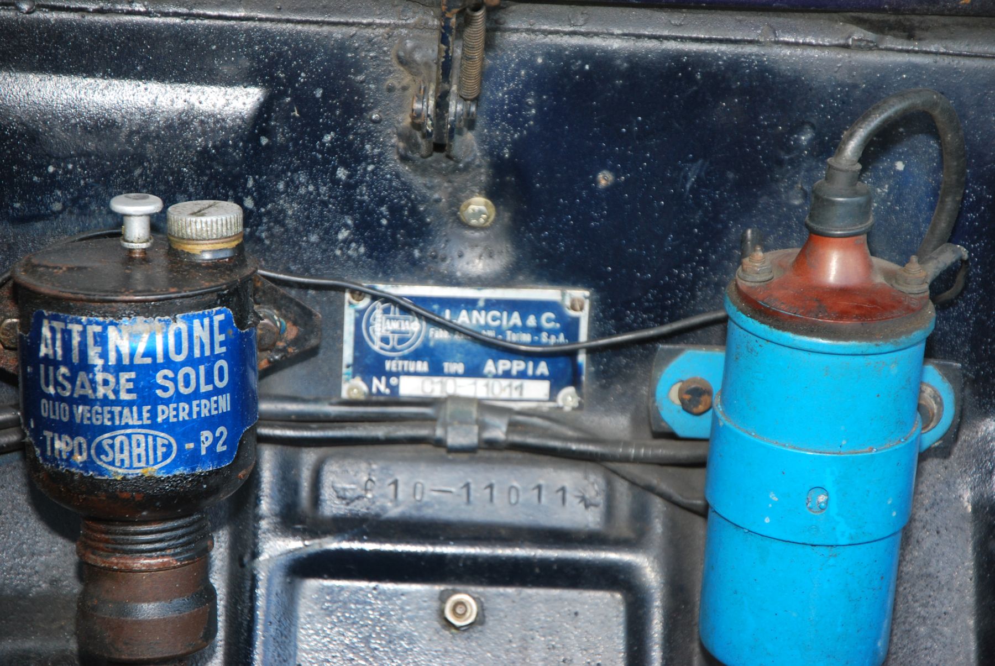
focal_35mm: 158
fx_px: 4358
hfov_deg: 13.0
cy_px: 333
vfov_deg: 8.7
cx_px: 498
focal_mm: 105
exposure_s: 1/60
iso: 200
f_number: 5.6
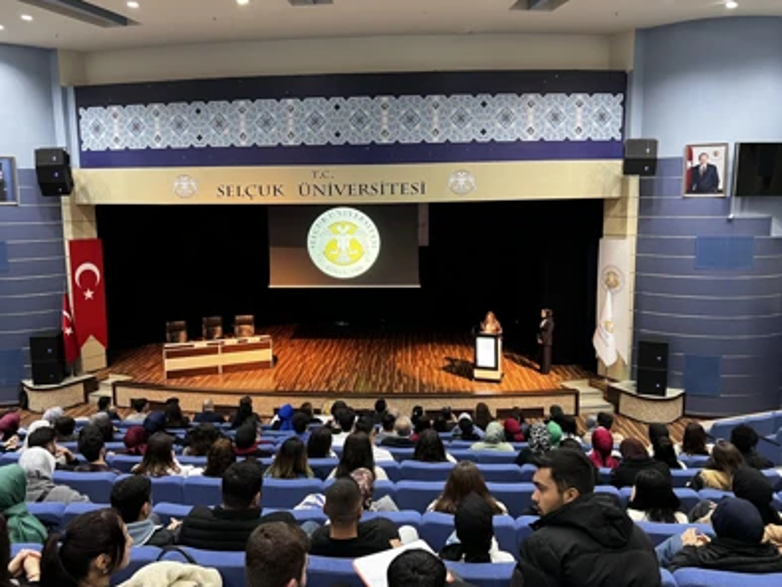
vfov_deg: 48.2
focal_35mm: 29
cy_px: 272
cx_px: 365
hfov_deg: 61.6
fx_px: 656
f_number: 1.5
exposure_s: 1/50
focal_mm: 5.7
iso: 500
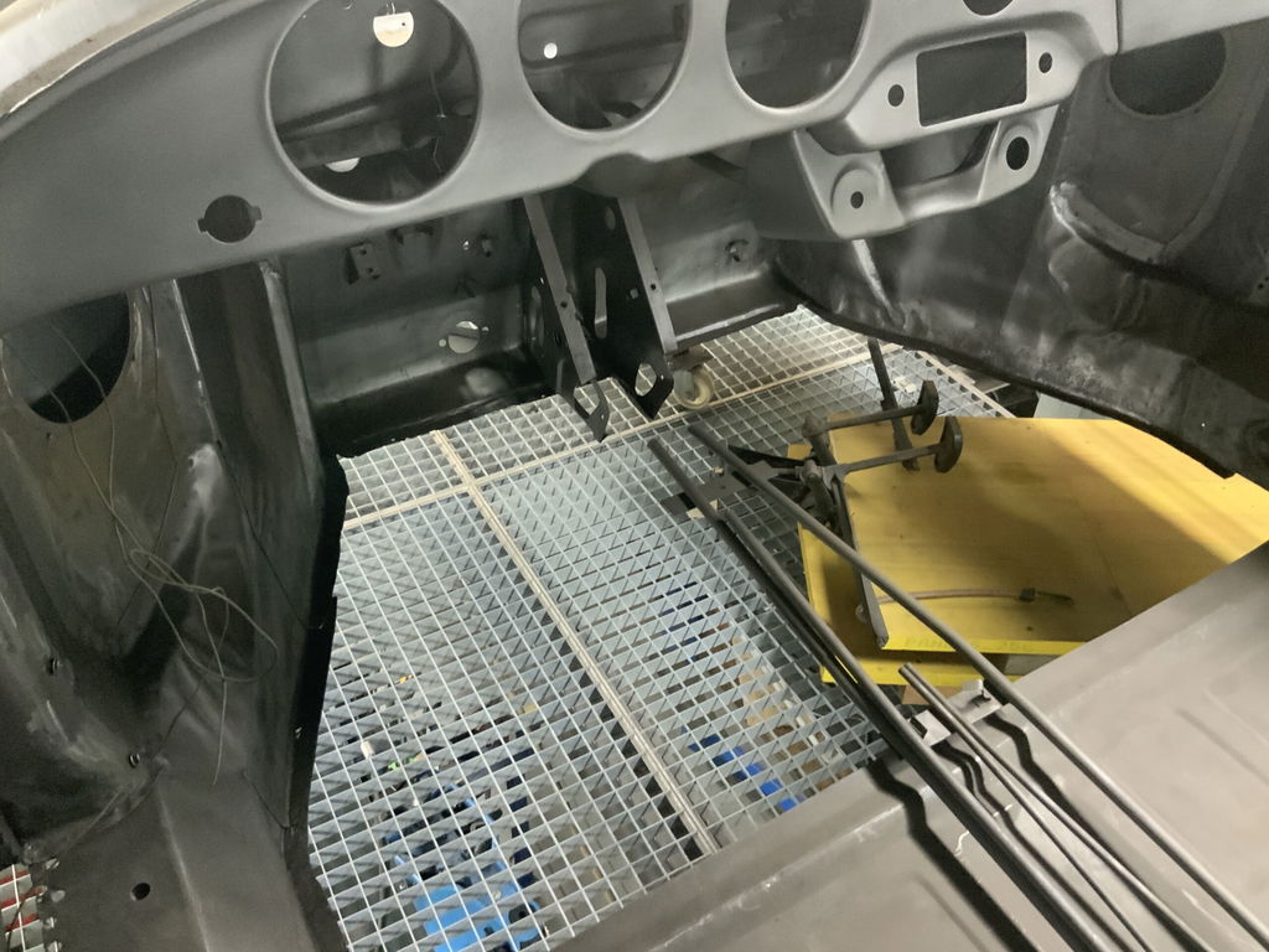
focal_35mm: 29
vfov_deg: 48.2
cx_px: 634
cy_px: 476
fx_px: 1063
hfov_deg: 61.7
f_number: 1.8
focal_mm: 3
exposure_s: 1/25
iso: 400
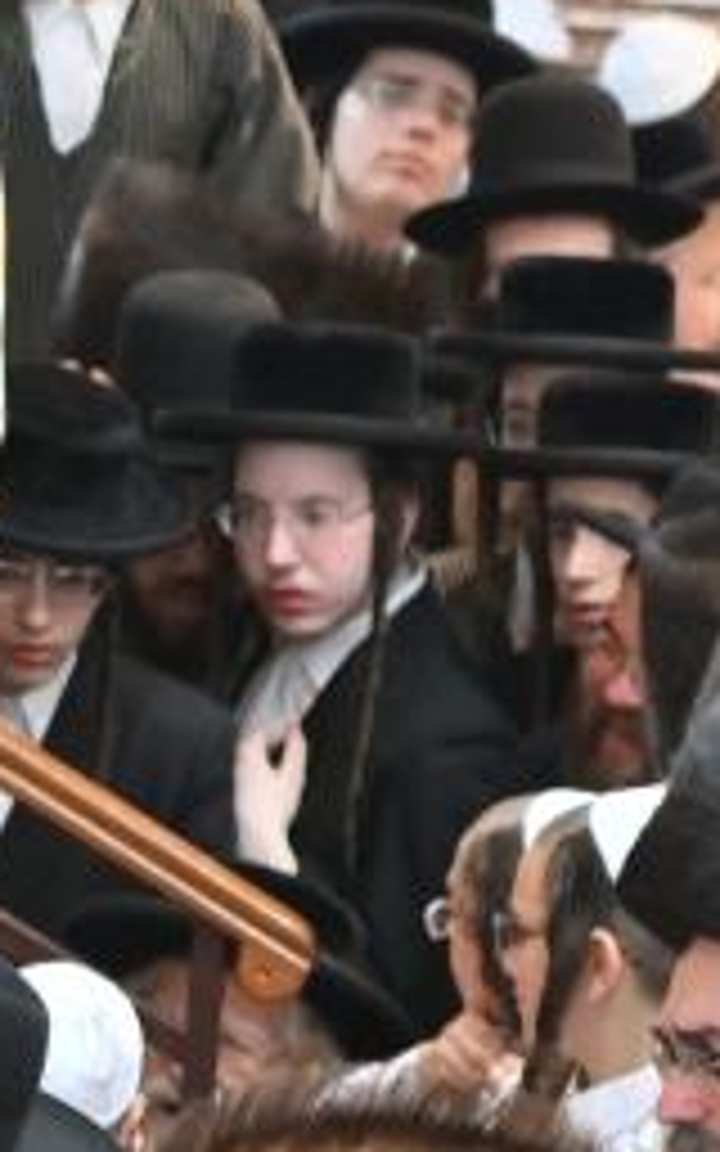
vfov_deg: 2.9
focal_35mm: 735
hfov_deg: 1.8
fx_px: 23076
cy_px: 1152
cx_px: -202
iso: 500
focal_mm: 120
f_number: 4.5
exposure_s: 1/160
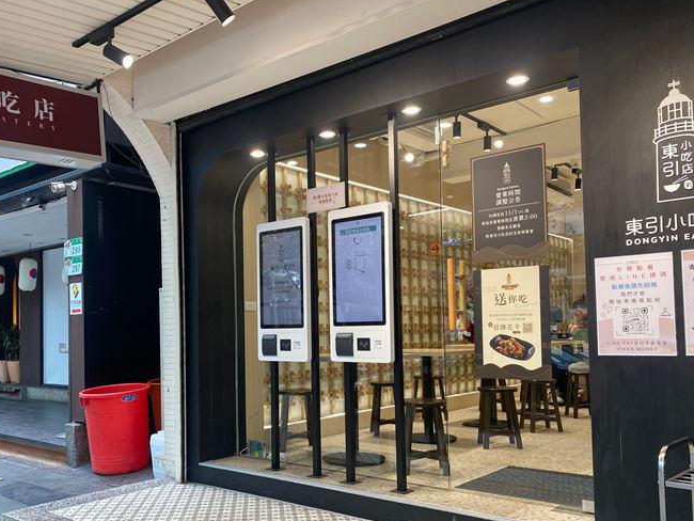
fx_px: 642
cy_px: 311
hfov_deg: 56.5
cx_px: 293
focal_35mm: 32
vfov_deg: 44.0
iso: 64
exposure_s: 1/120
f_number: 1.8
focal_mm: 4.25
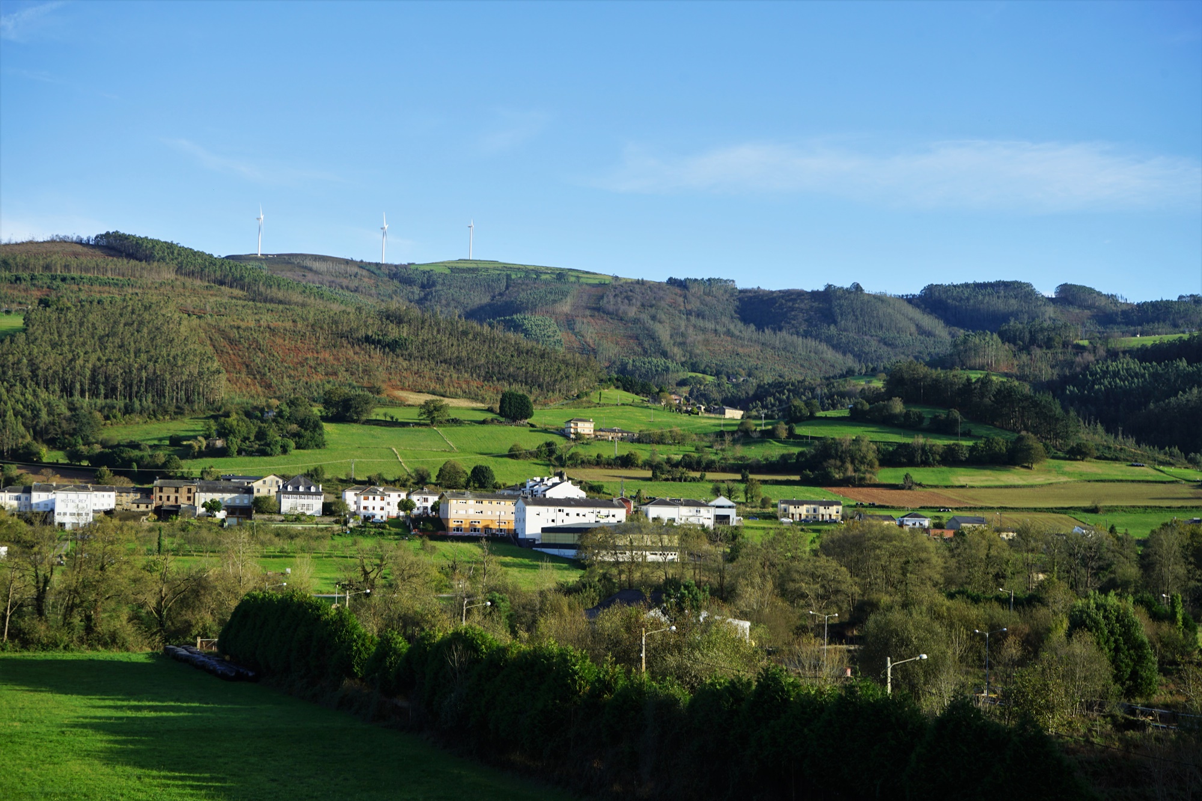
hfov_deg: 41.9
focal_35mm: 47
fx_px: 1569
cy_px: 400
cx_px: 601
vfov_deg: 28.6
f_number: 9
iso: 100
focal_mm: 47
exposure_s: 1/100
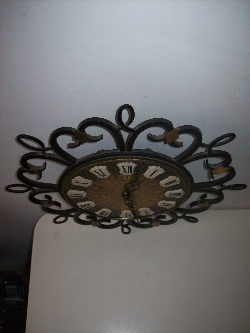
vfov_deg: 51.4
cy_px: 166
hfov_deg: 39.6
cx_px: 125
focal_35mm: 36
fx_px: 347
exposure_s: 1/64
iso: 80
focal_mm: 6
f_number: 2.7
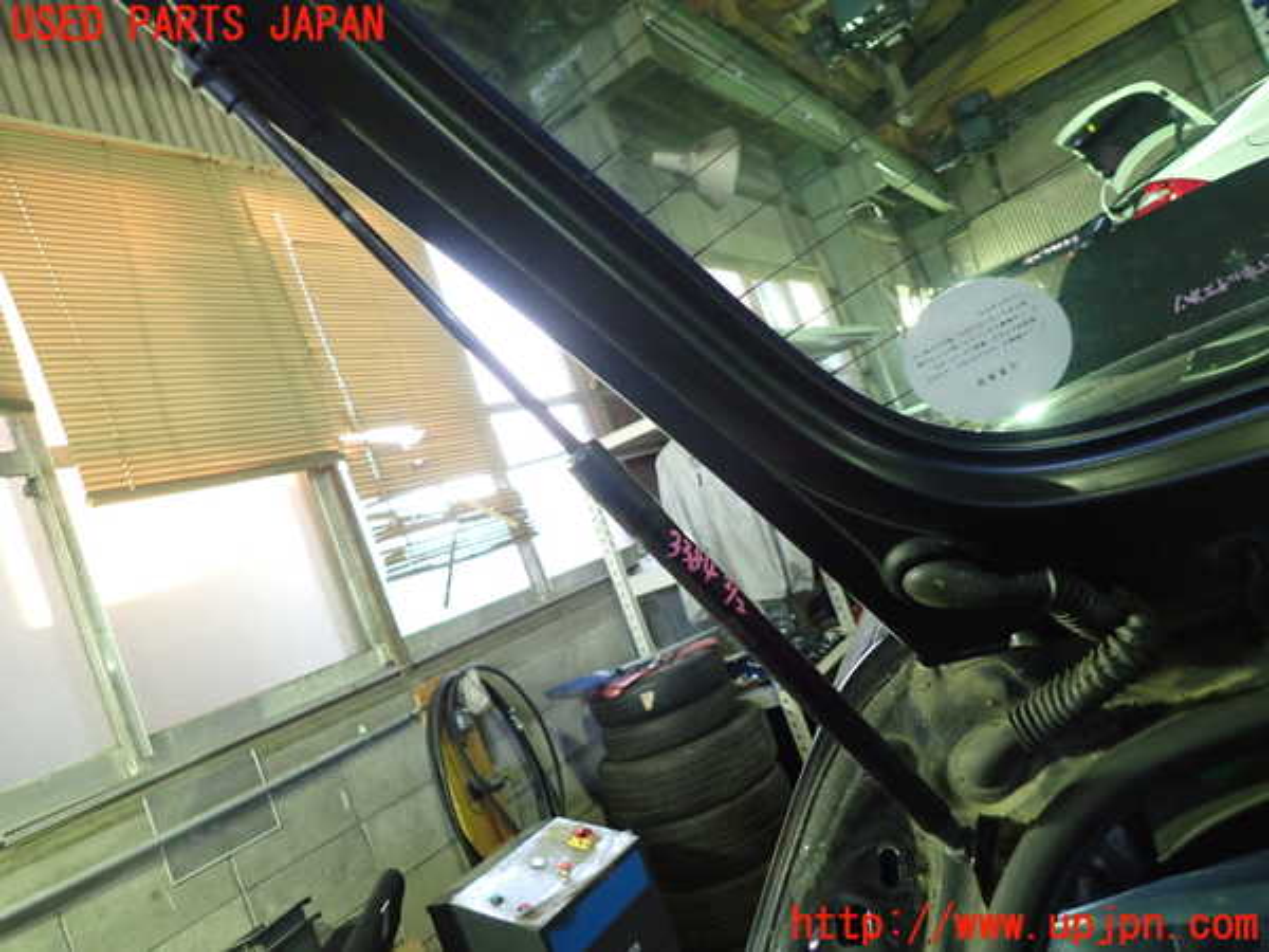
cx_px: 634
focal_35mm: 25
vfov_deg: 54.9
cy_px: 476
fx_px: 916
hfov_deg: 69.4
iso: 640
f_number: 2
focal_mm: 4.5
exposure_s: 1/30
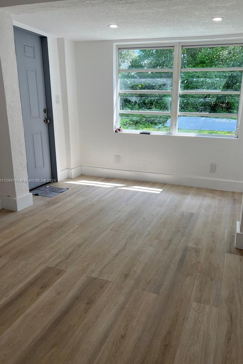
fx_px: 283
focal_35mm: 28
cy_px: 181
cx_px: 140
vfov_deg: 65.5
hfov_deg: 46.3
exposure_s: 1/316
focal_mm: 5.7
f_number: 1.5
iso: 50
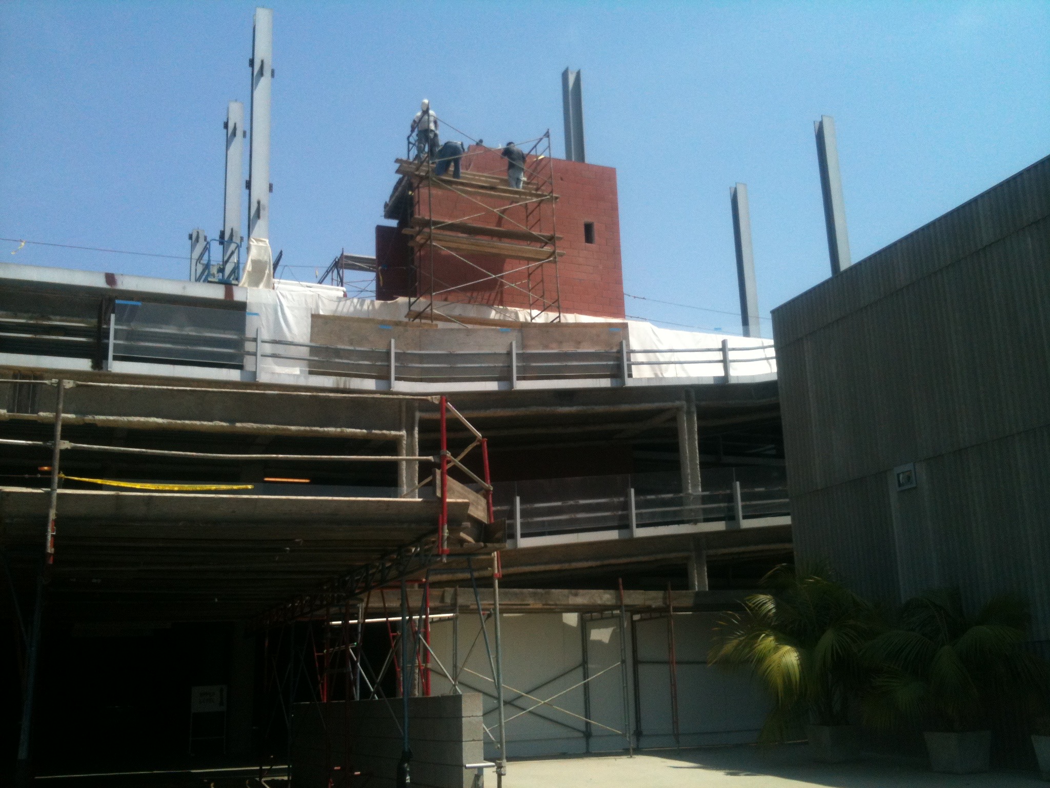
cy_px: 394
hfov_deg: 52.6
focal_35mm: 35
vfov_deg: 40.7
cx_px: 525
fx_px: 1062
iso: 64
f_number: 2.8
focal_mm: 3.85
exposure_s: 1/1215
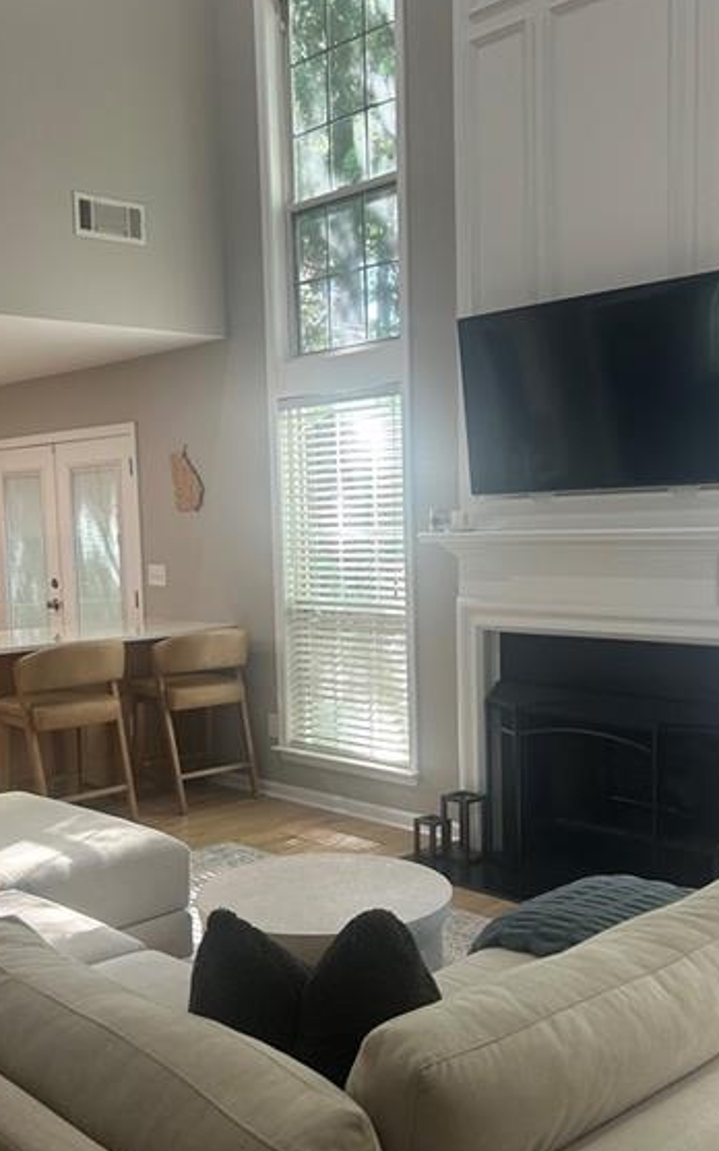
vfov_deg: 51.5
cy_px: 636
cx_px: 337
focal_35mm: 38
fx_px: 1192
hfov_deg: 33.6
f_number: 1.5
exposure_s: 1/60
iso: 100
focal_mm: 5.7
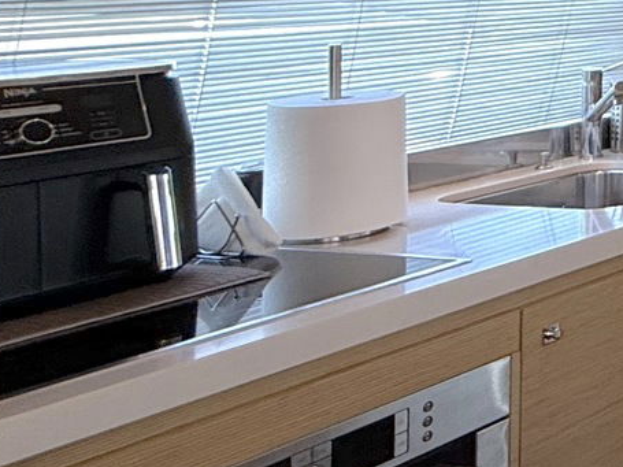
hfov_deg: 17.5
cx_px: 1338
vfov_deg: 22.2
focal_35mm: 62
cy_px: -60
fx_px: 1116
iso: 100
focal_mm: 2.22
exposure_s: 1/155
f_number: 2.2
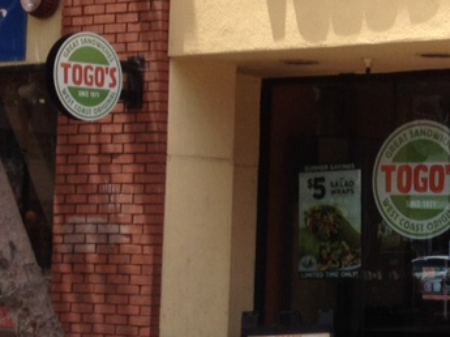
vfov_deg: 11.4
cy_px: 131
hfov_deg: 14.6
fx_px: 1688
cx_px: 562
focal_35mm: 130
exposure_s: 1/778
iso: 50
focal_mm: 4.28
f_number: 2.4
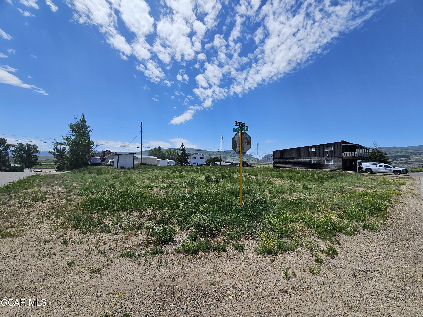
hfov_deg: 106.2
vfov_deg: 89.9
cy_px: 158
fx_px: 159
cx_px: 212
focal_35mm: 13
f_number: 2.2
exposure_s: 1/3264
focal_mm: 2.2
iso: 50
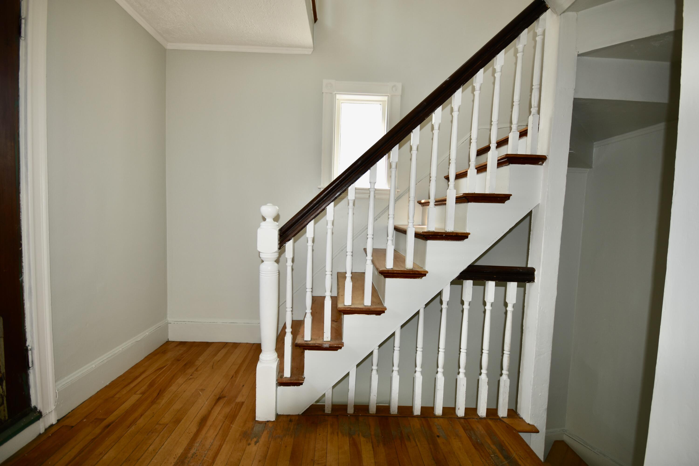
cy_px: 233
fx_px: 291
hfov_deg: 100.4
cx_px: 350
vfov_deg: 77.3
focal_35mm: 15
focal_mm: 10
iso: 100
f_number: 4
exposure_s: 1/60
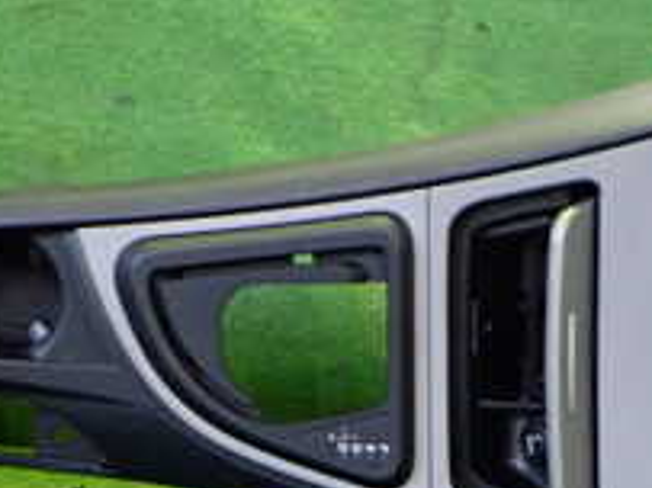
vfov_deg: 19.9
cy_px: 257
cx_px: 273
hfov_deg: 26.3
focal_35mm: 74
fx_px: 1393
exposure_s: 1/30
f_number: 2
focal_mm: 4.5
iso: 640
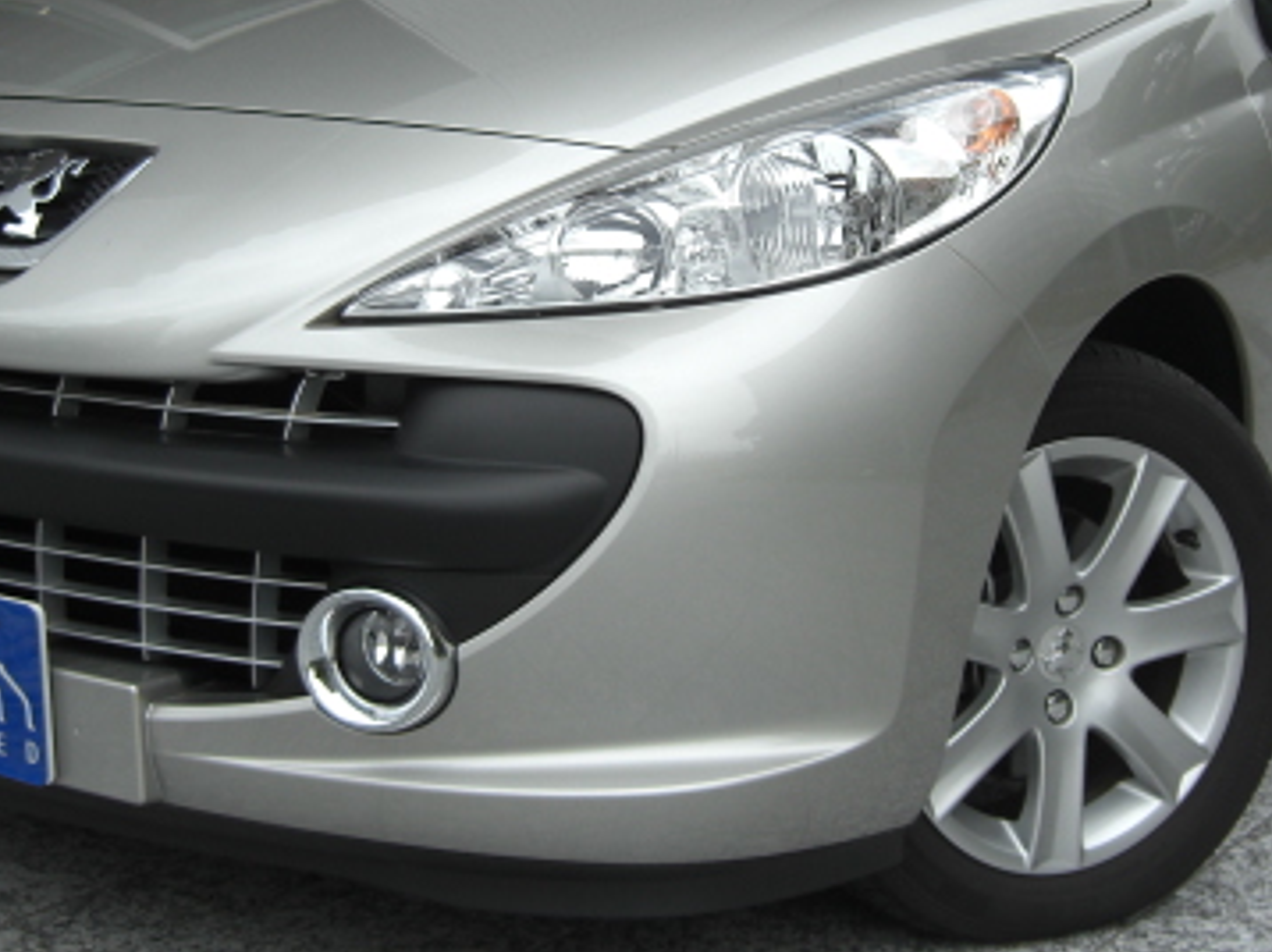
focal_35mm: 68
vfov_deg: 21.5
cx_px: 632
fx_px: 2497
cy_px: 341
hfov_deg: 28.6
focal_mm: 7.9
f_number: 2.8
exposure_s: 1/320
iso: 80
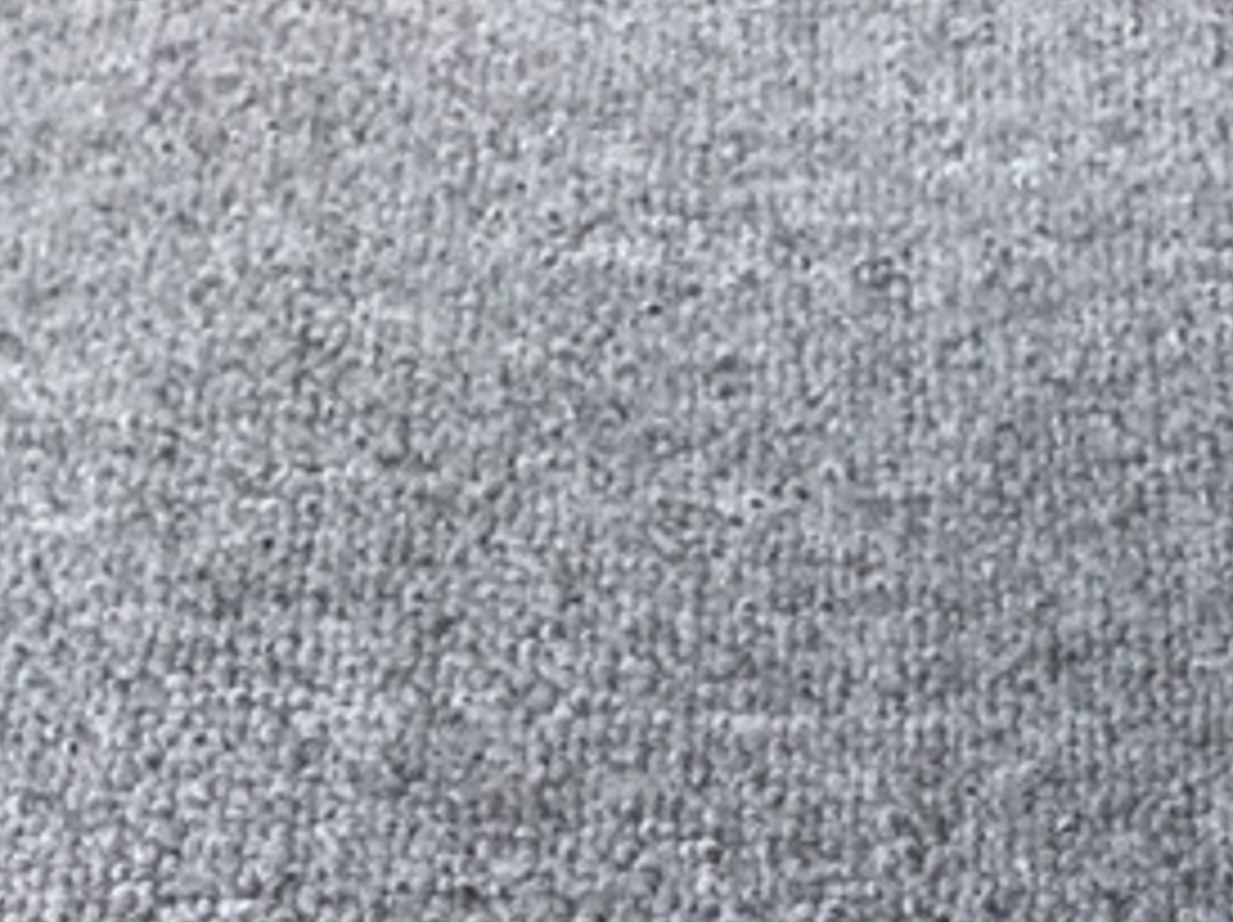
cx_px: 1998
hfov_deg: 16.9
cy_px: 1495
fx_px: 3630
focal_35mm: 102
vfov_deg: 13.4
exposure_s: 1/139
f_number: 2.4
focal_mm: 3.3
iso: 25
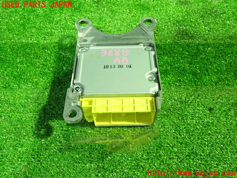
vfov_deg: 46.8
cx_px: 118
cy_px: 89
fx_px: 205
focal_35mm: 30
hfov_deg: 60.0
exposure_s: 1/25
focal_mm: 5.4
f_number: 2.3
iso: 800
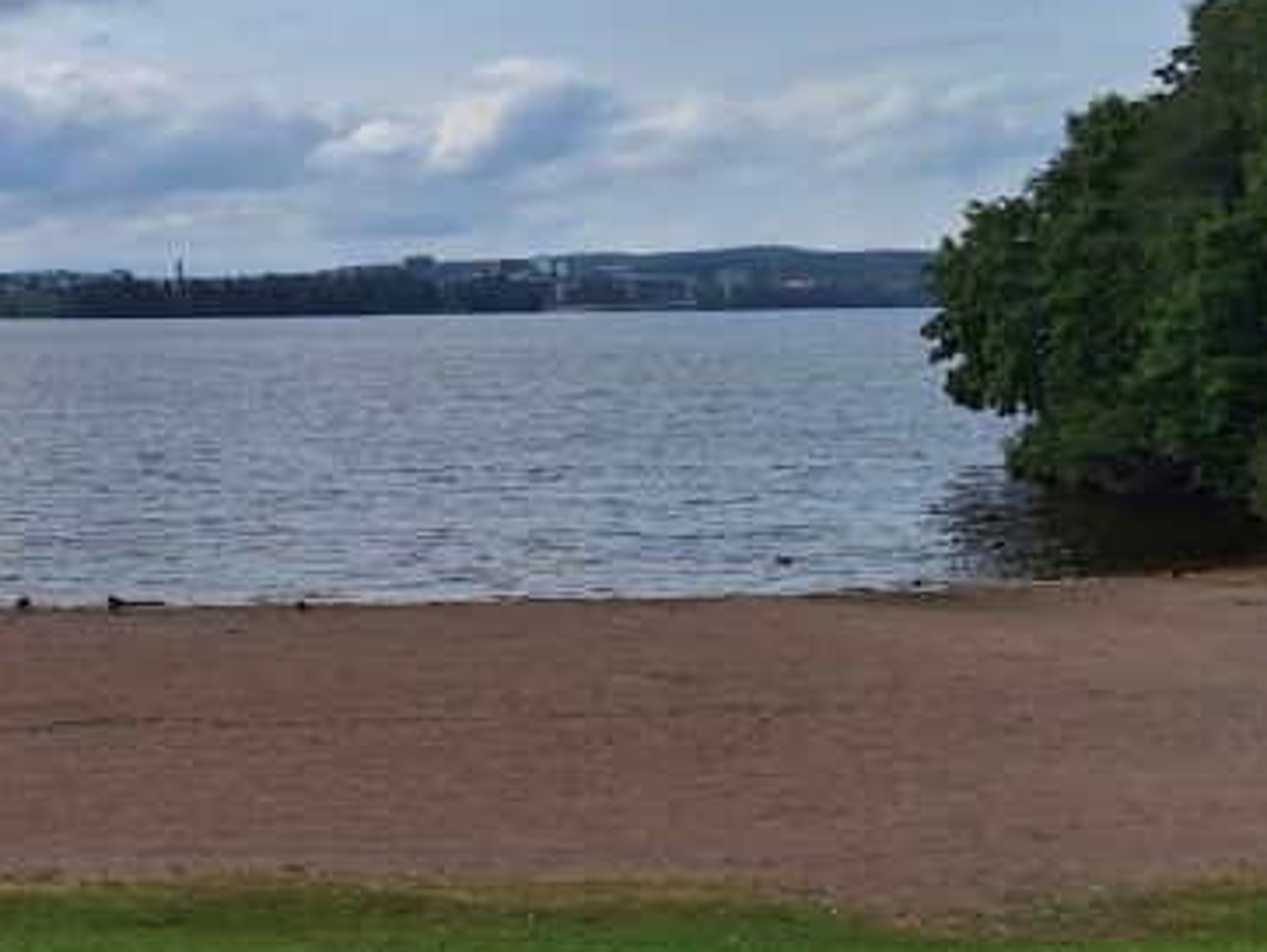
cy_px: 102
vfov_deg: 22.1
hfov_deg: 26.5
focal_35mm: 65
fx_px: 2381
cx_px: -256
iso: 40
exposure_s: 1/10000
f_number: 1.8
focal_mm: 5.54
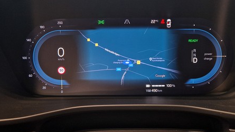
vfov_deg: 32.9
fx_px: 224
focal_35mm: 36
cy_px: 58
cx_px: 116
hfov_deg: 55.3
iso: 160
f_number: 1.8
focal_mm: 5.4
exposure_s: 1/180
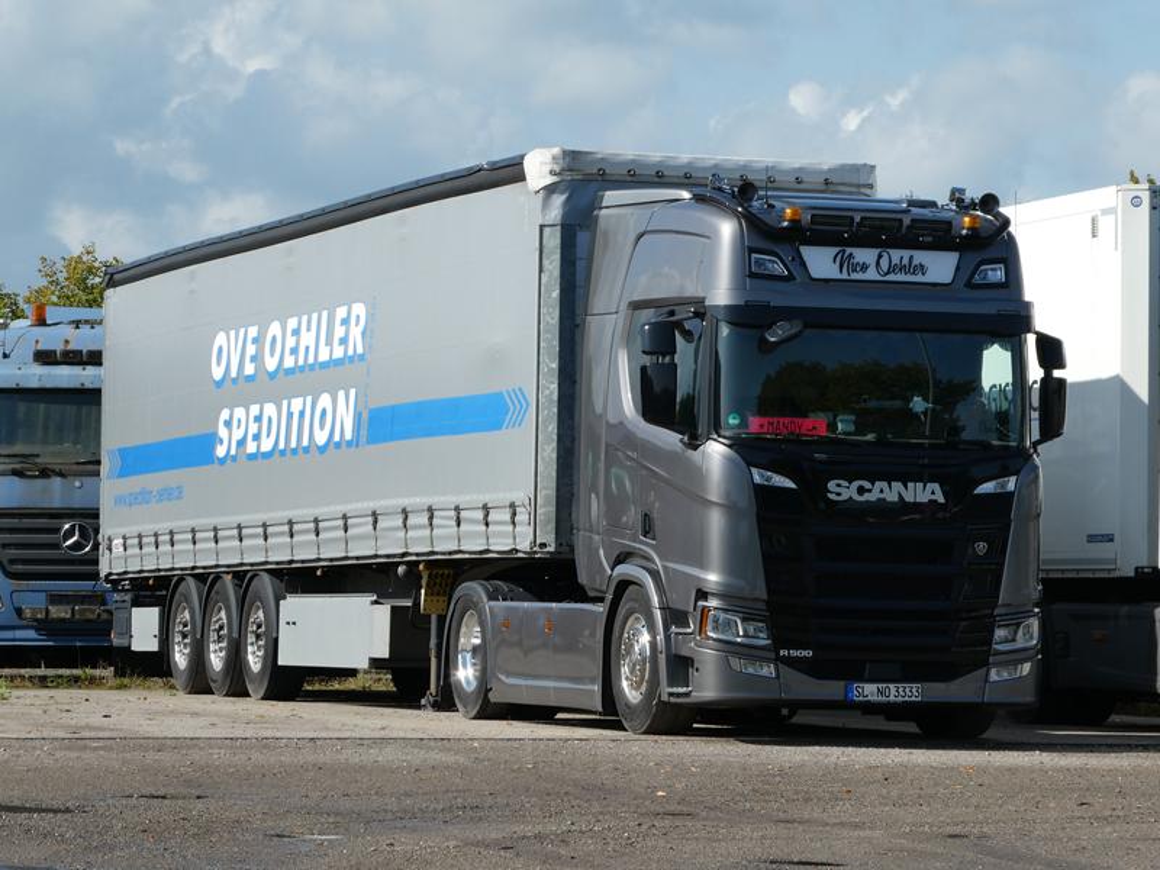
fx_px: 5060
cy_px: 435
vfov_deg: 9.8
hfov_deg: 13.1
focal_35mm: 151
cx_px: 580
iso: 80
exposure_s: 1/400
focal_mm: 27.1
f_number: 5.4
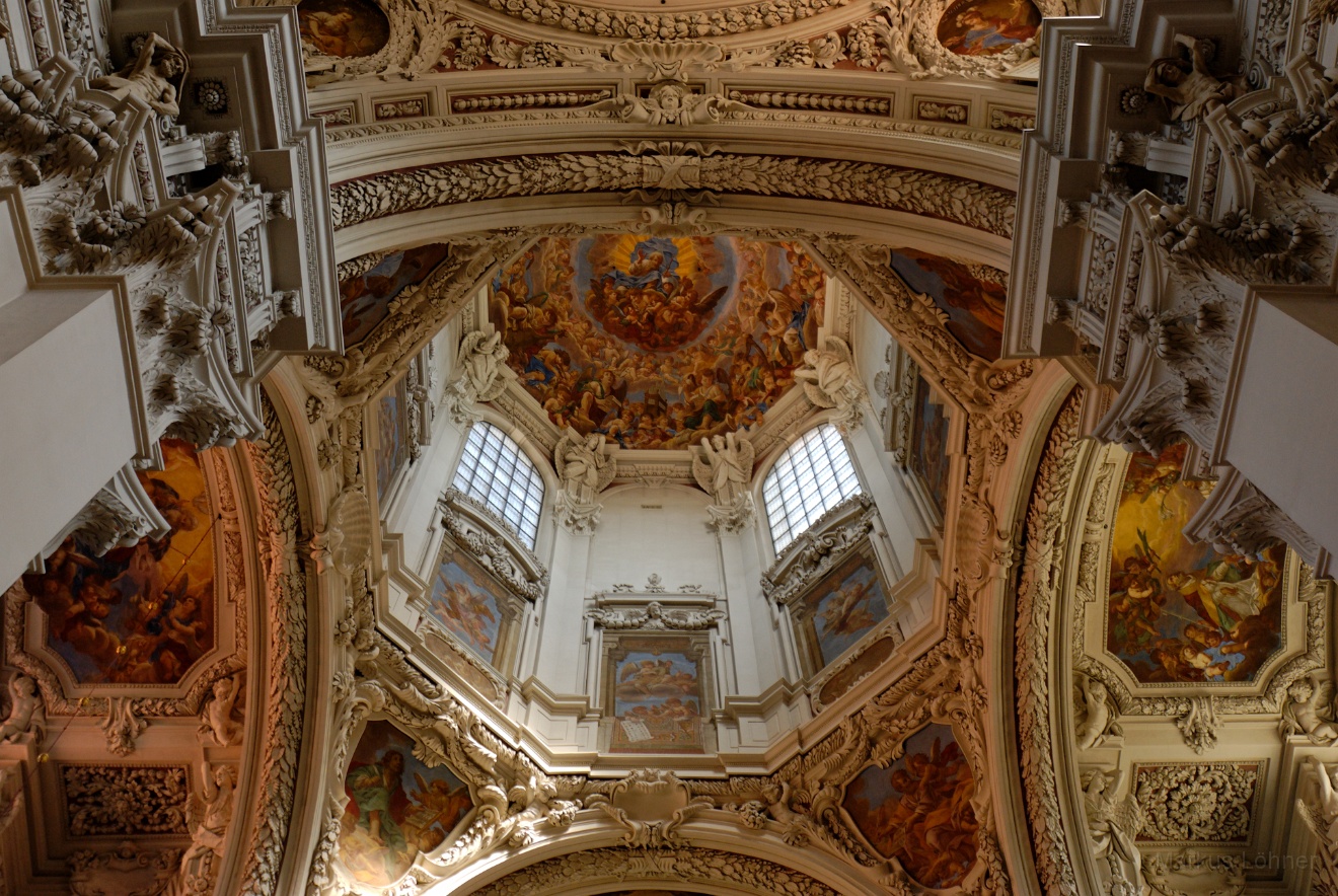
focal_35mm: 36
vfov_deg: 37.0
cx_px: 669
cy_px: 448
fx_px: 1340
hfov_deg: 53.1
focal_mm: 24
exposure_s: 1/50
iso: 250
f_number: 4
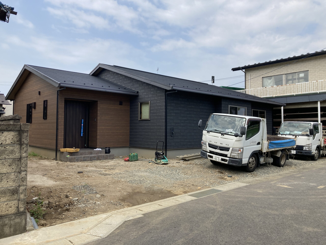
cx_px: 163
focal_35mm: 28
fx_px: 264
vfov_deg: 49.7
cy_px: 122
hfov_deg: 63.4
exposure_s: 1/1869
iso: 20
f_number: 1.8
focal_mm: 3.99
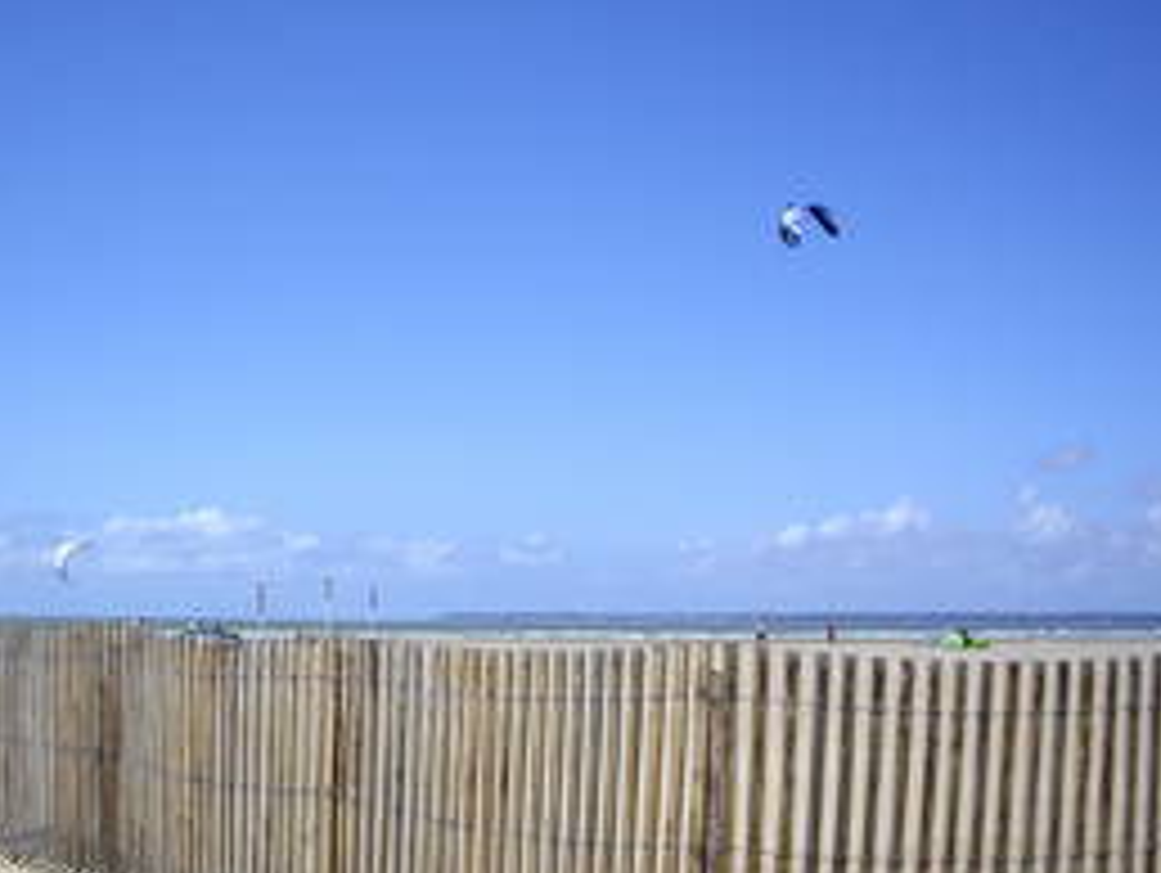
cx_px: 410
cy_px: 490
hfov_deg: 35.9
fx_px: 1779
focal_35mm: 53
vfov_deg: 27.5
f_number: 8
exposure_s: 1/200
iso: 64
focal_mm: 7.9
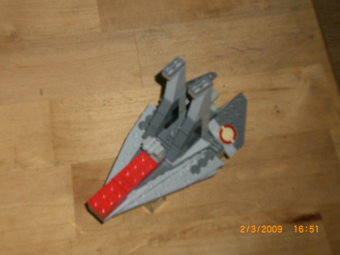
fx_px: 737
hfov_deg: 26.0
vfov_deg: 19.6
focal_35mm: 75
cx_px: 170
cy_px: 128
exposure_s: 1/60
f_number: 4.5
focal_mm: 12.47
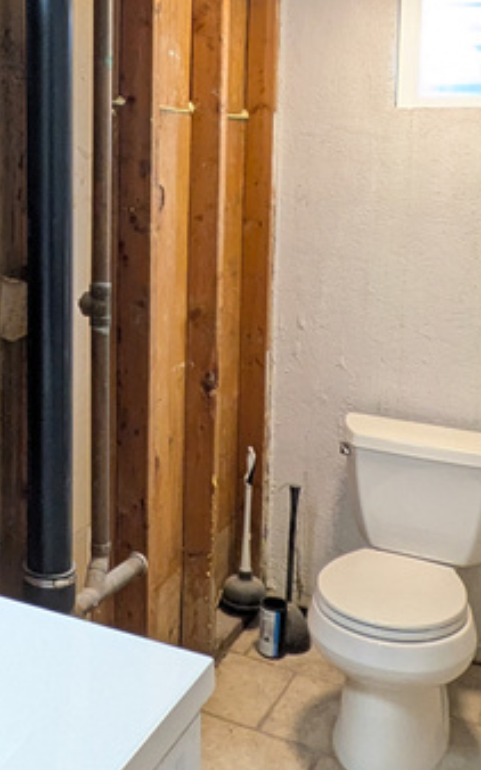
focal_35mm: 45
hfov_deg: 28.1
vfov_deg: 43.5
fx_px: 945
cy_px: 230
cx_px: 112
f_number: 2.2
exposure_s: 1/60
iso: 282
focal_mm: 1.83
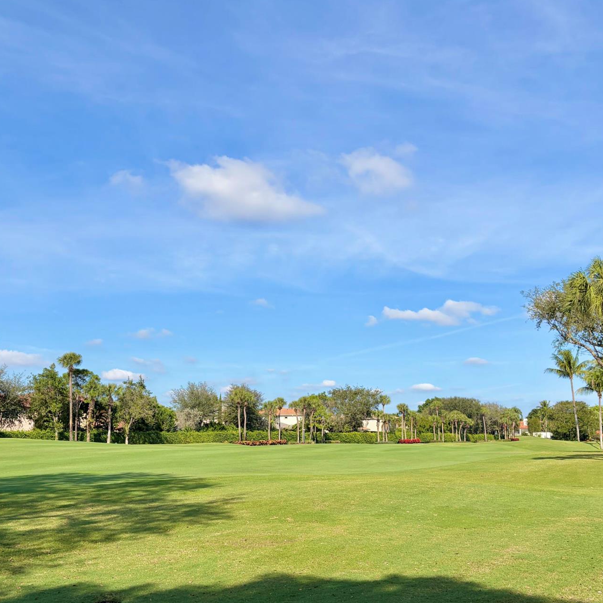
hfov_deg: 44.9
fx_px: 729
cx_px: 321
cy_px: 354
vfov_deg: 44.8
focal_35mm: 37
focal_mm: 5.96
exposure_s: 1/4950
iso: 50
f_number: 1.6
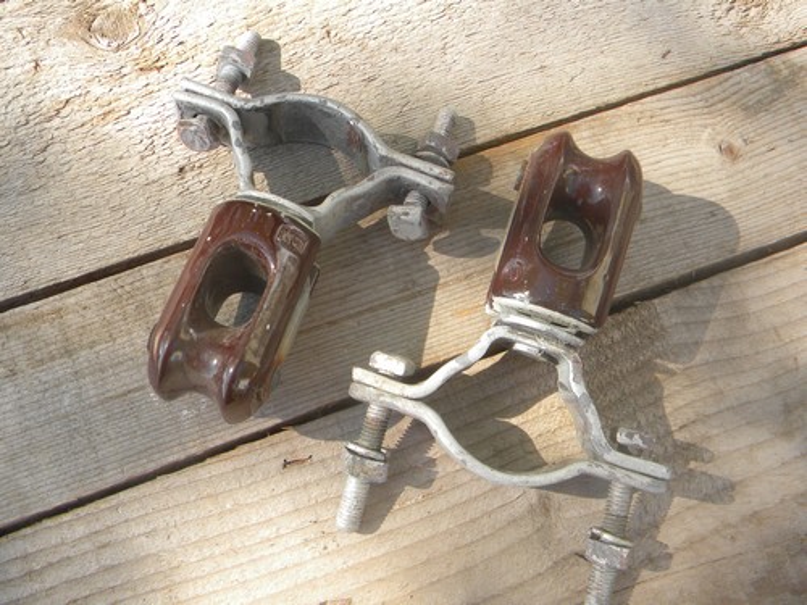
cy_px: 302
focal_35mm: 36
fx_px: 839
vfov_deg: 39.7
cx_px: 404
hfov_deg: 51.4
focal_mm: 6.4
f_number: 3.7
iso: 80
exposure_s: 1/132
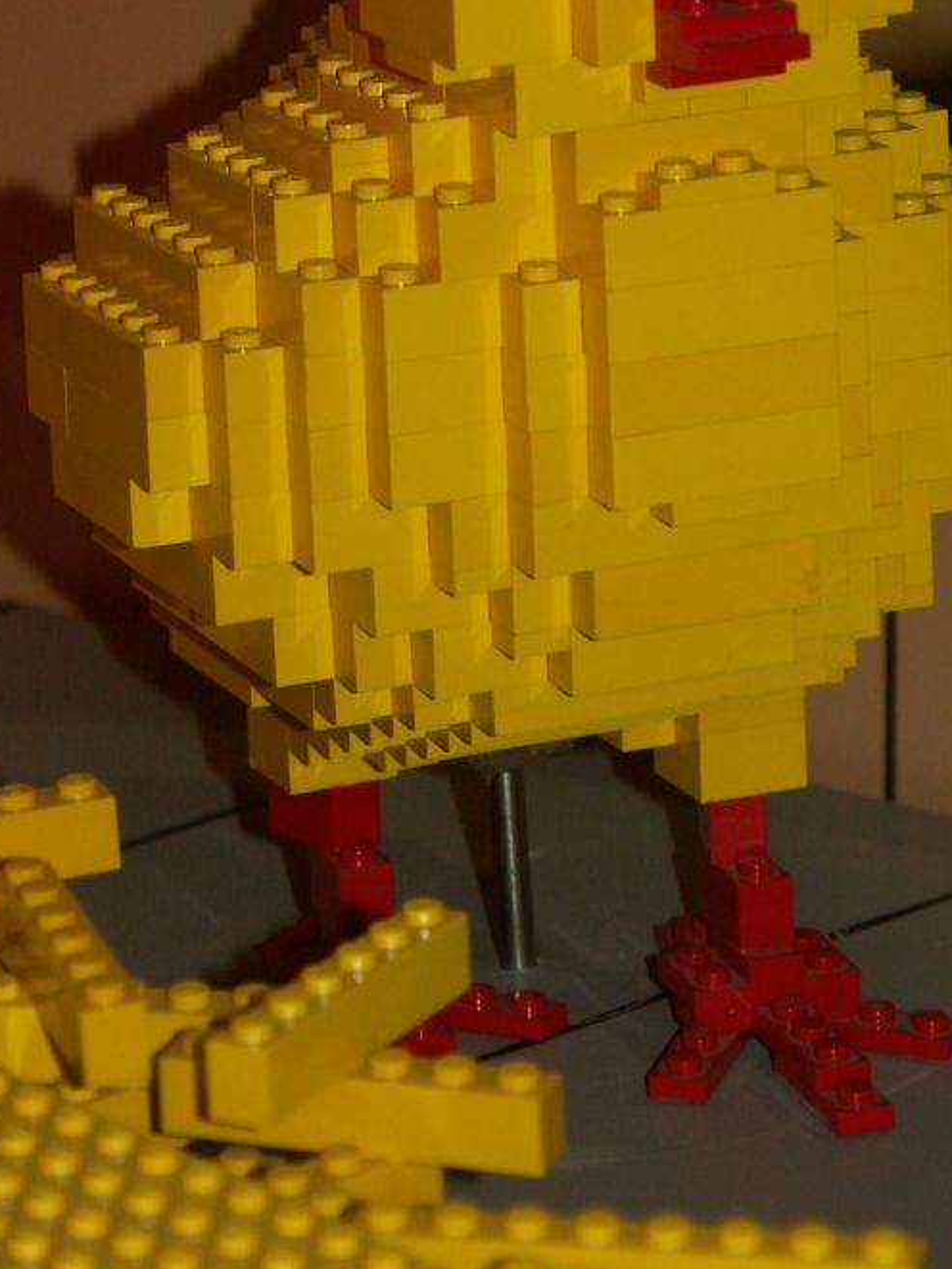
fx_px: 7441
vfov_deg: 9.7
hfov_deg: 7.3
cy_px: 336
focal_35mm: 203
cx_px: 463
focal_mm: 33.43
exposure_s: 1/125
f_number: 3.2
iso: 200
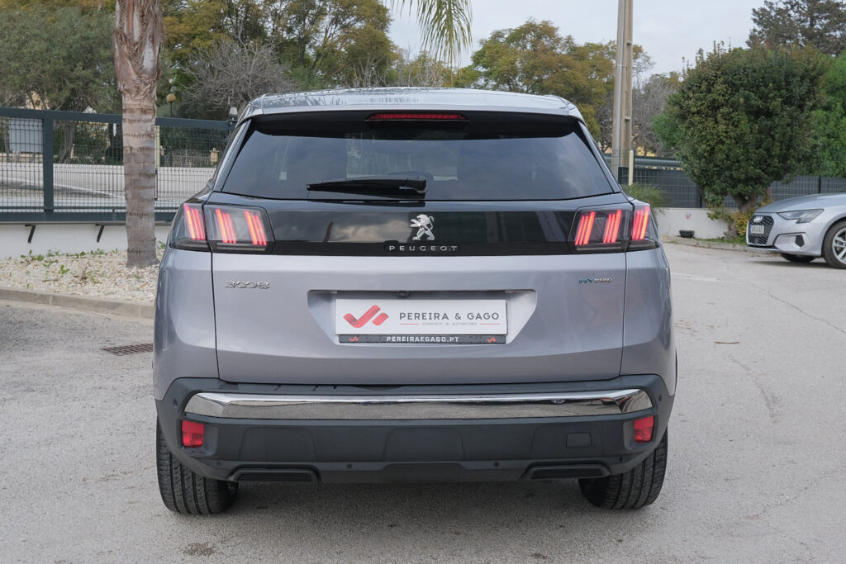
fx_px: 940
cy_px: 282
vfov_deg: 33.4
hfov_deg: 48.5
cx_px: 423
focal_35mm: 40
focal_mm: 26.4
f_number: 9
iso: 500
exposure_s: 1/125
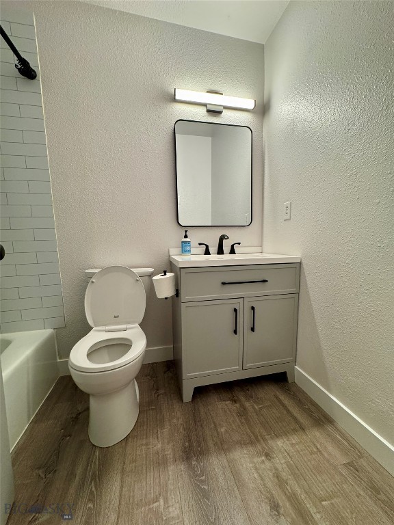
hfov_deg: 85.7
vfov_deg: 102.1
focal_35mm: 14
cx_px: 197
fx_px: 212
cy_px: 262
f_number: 2.2
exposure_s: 1/120
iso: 250
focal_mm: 2.22
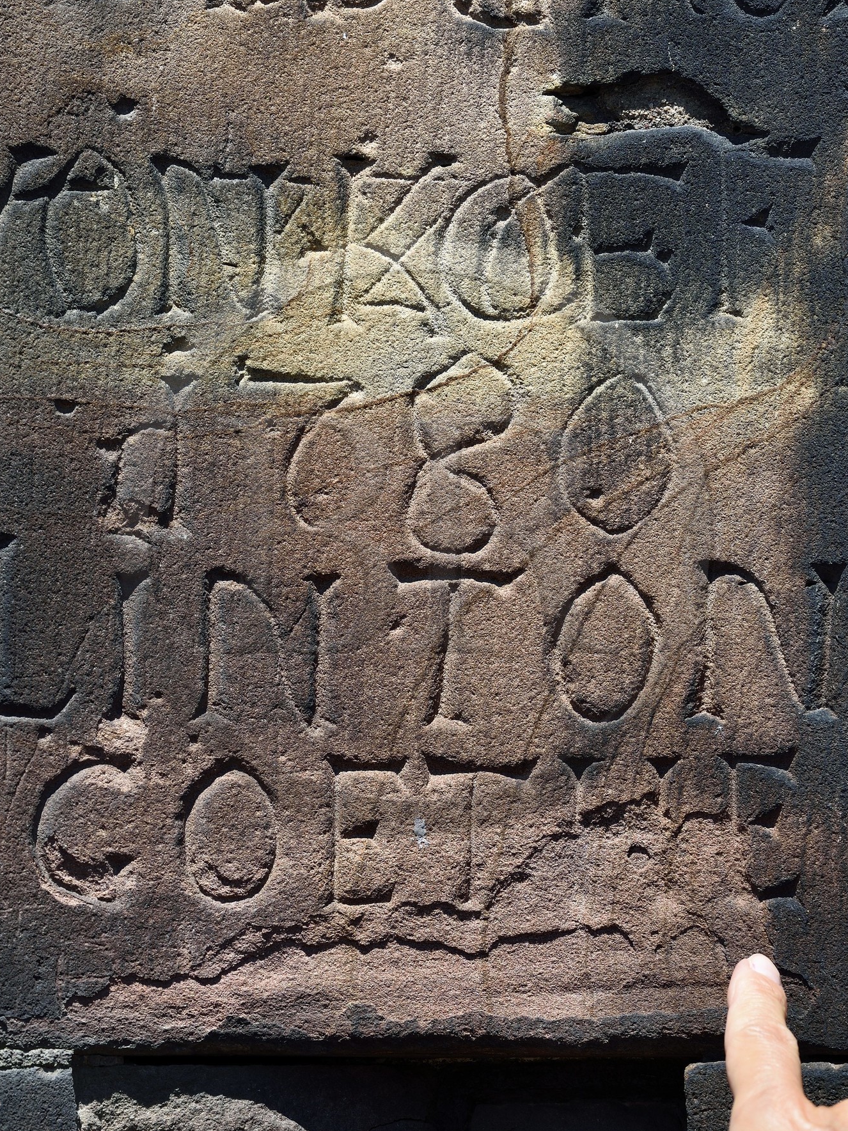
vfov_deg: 8.9
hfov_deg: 6.7
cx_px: 412
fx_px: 7254
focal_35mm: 222
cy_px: 537
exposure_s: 1/250
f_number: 10
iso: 200
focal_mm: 170
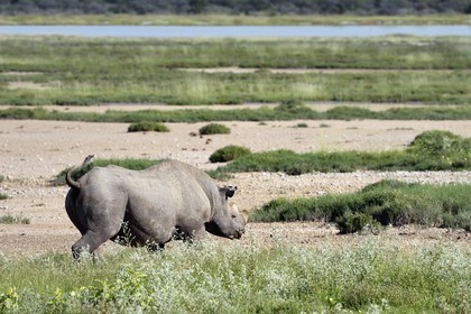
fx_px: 3663
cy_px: 157
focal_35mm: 280
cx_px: 236
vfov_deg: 4.9
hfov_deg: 7.4
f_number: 6.3
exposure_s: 1/1250
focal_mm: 280
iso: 200
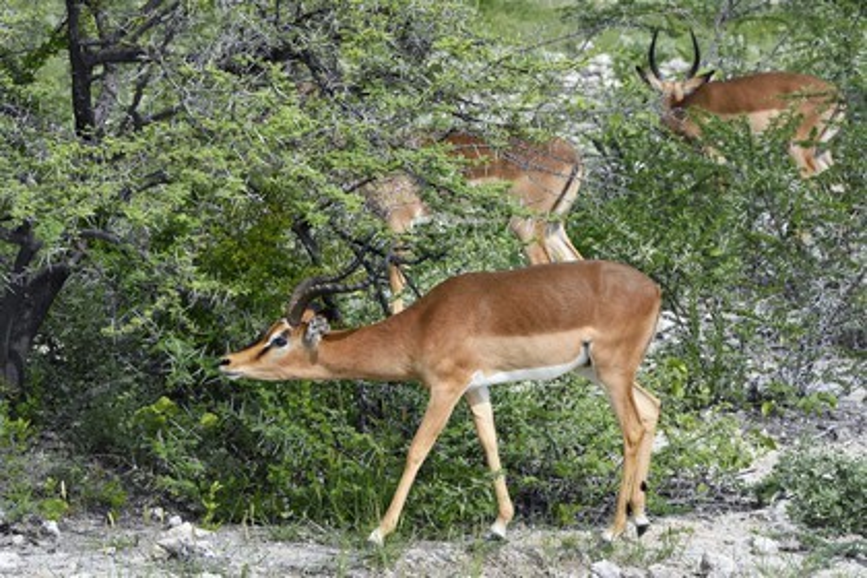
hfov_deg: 7.4
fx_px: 6743
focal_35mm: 280
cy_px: 289
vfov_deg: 4.9
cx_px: 434
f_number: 14
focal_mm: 280
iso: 400
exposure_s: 1/320
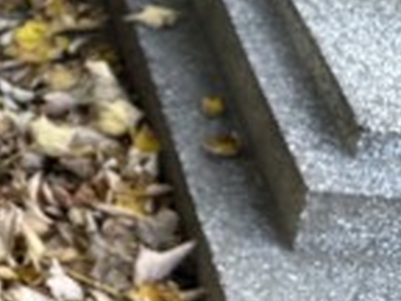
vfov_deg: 13.7
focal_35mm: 107
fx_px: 1240
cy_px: 31
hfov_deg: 15.2
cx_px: -376
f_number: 1.78
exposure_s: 1/162
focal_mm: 6.86
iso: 64
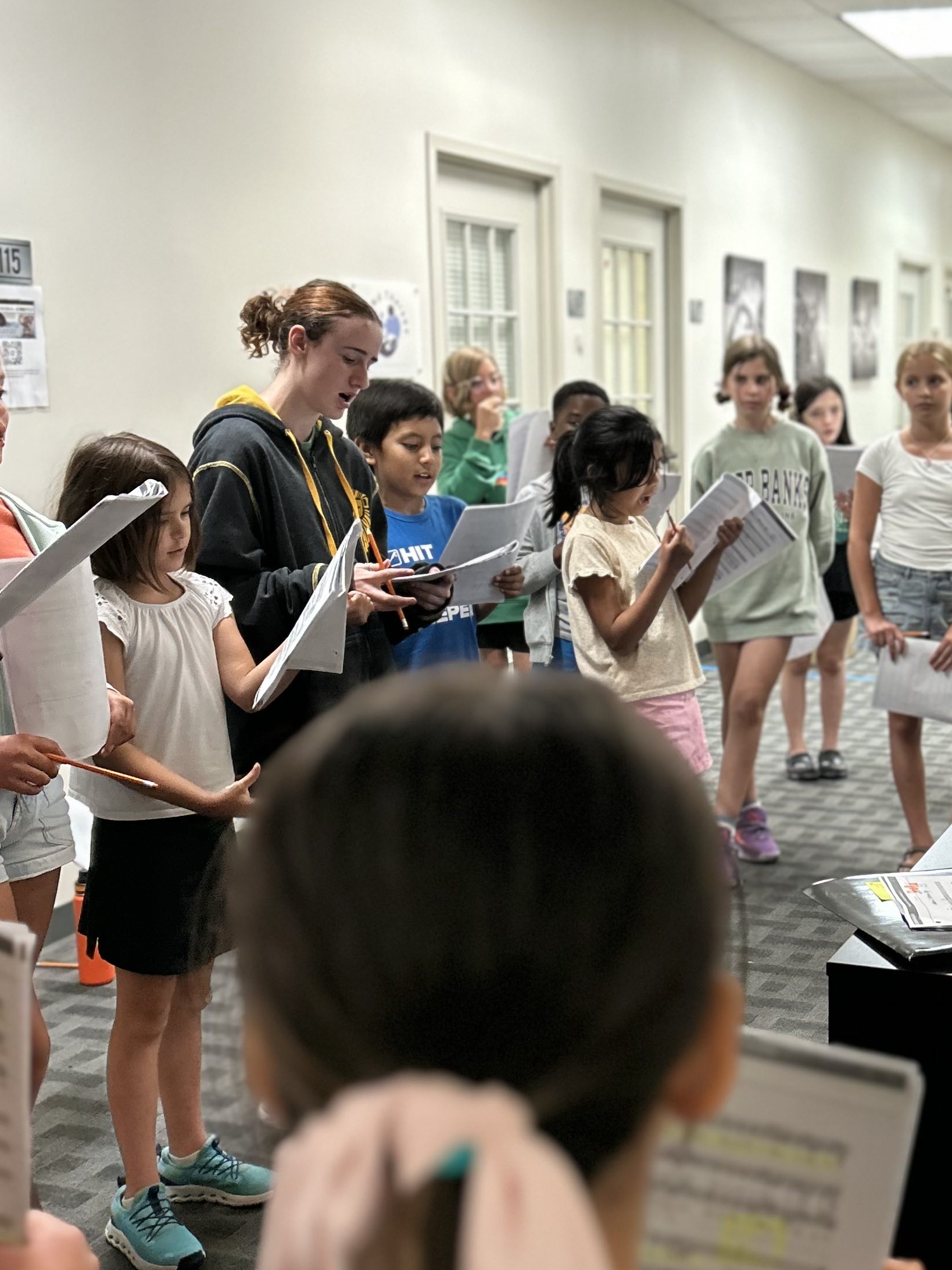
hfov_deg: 29.4
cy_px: 618
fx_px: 1760
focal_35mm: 48
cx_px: 789
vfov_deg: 39.7
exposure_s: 1/43
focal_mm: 5.7
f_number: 1.5
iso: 125
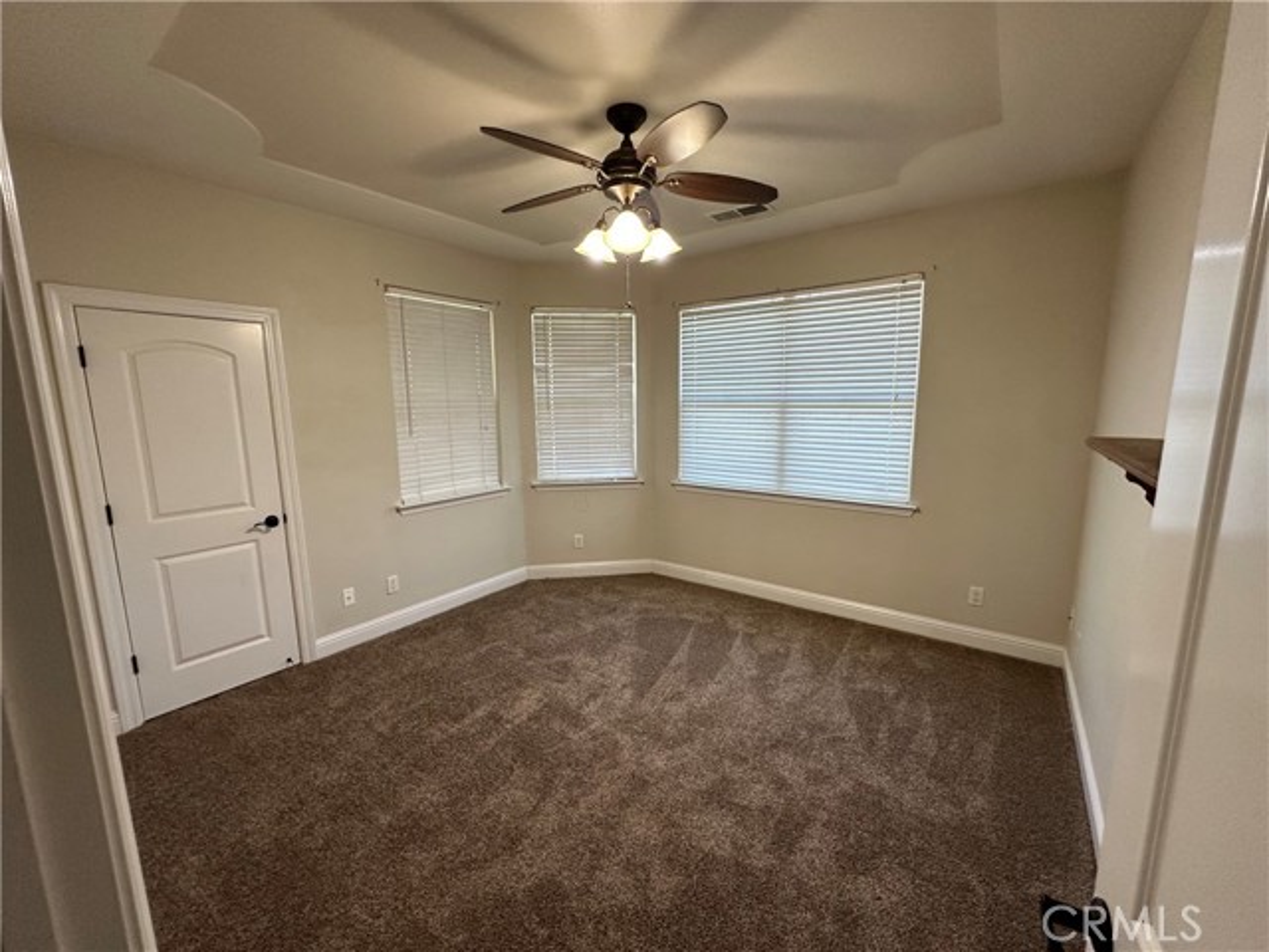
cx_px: 634
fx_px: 513
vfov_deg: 85.7
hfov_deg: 102.1
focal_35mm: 14
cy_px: 476
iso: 200
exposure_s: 1/120
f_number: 2.2
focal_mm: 2.22
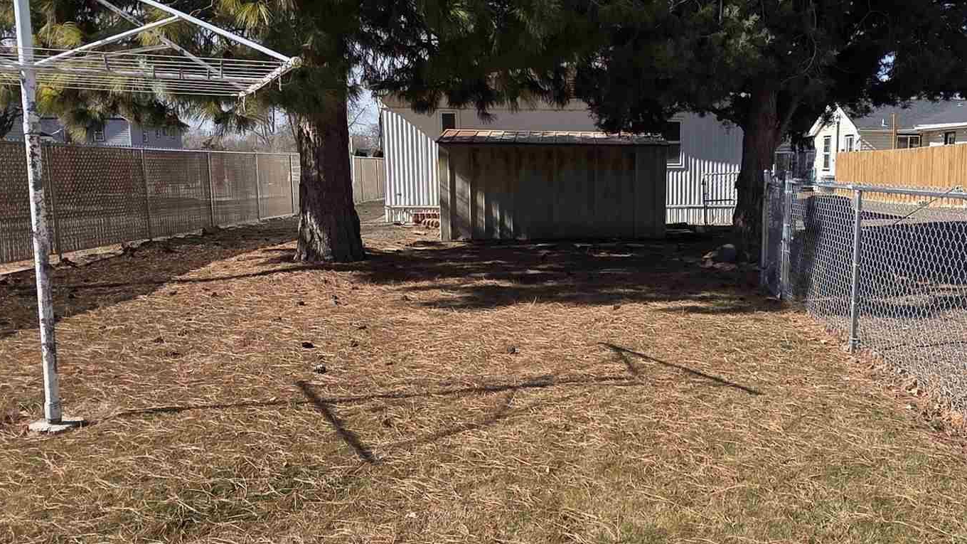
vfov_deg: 36.7
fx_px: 821
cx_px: 621
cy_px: 295
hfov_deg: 60.0
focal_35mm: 32
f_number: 1.9
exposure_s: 1/1962
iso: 40
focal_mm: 2.2
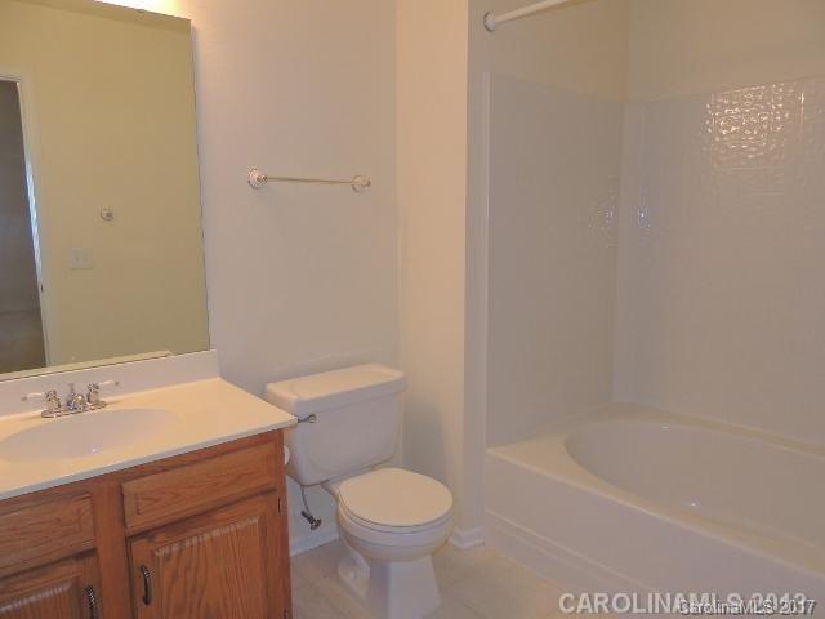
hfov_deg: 71.6
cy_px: 310
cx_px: 412
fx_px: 572
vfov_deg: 56.8
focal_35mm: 24
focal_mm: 4.3
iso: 220
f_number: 3
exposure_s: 1/40
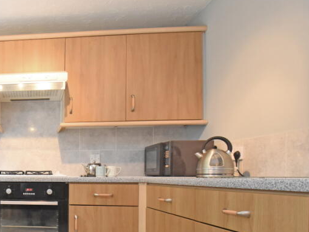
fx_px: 259
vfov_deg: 46.5
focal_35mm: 29
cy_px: 175
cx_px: 2
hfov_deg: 50.3
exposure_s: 1/100
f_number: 4
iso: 1600
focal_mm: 10
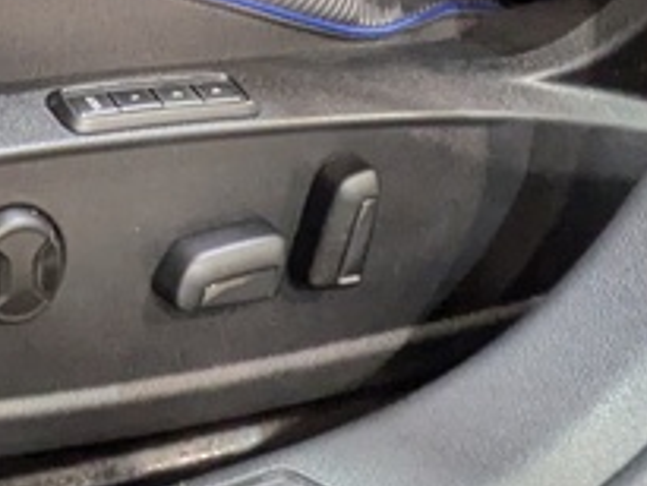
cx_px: -335
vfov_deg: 15.5
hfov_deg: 22.5
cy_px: -555
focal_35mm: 70
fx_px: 1309
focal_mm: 1.83
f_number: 2.2
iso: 114
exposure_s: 1/40
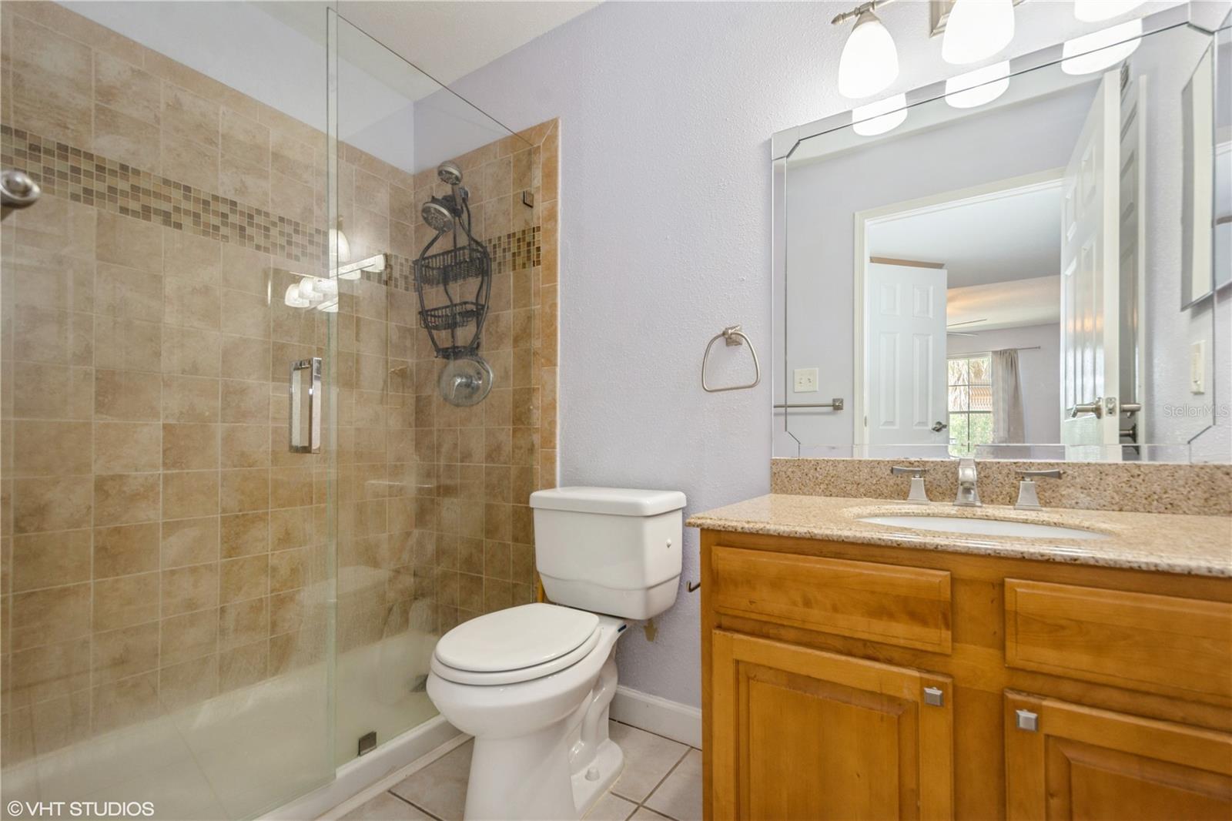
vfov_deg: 77.3
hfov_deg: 100.4
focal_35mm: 15
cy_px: 410
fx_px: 513
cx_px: 616
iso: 200
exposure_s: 1/13
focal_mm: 10
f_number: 8
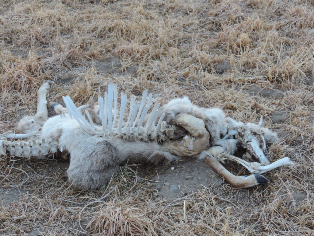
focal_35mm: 75
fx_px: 680
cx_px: 157
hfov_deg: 26.0
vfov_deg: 19.6
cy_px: 118
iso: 200
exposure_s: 1/100
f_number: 3.9
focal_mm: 13.3
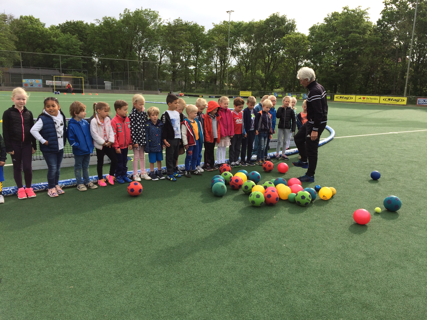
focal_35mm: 29
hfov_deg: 61.7
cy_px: 160
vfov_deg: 48.2
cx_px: 214
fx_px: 358
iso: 32
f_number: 2.2
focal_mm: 4.15
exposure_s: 1/651
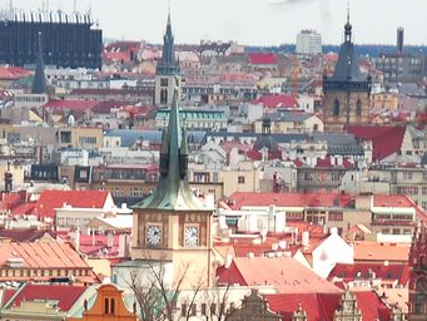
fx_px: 5232
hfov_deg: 4.7
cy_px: 293
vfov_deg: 3.5
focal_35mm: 424
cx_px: 303
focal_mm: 98
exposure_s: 1/400
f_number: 8
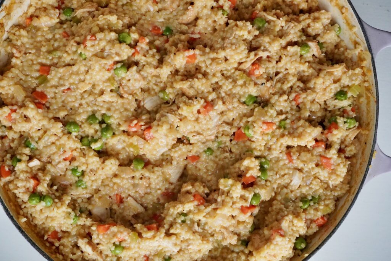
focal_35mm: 40
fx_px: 440
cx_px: 196
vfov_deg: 33.0
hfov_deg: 47.9
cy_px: 130
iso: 2500
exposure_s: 1/640
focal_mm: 27
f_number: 5.6
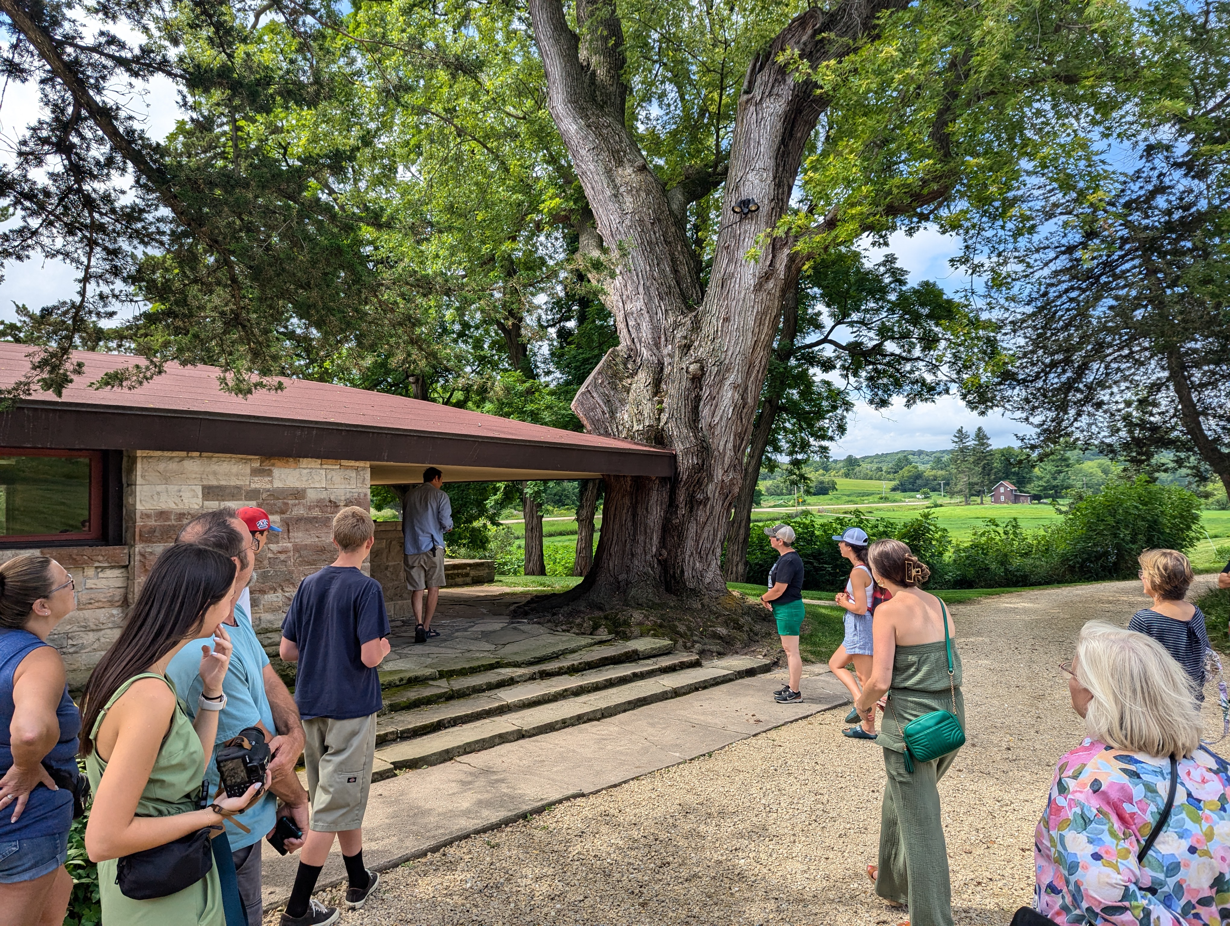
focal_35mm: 24
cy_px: 463
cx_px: 615
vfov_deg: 56.9
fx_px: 854
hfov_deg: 71.5
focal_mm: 6.81
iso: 37
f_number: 1.85
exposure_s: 1/1048
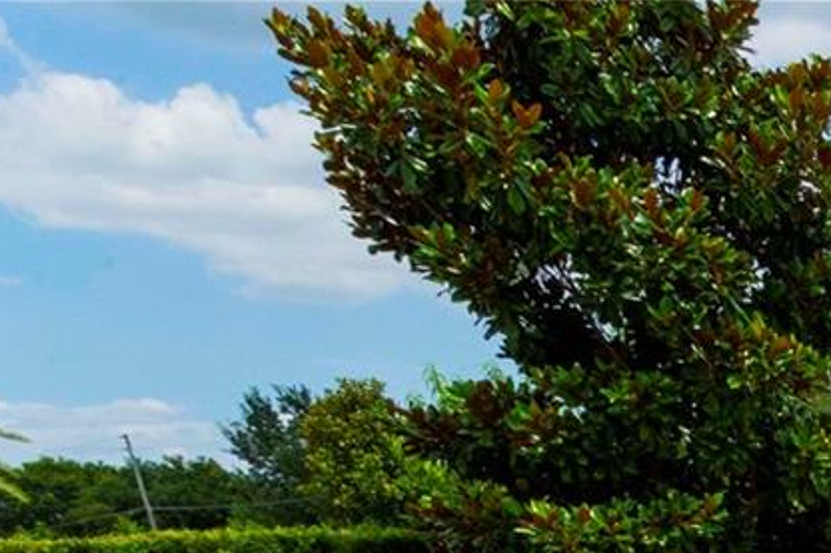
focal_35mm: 73
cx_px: 1556
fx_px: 1684
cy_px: 1062
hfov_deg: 19.4
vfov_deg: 15.4
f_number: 22
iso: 1000
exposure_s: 1/640
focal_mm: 19
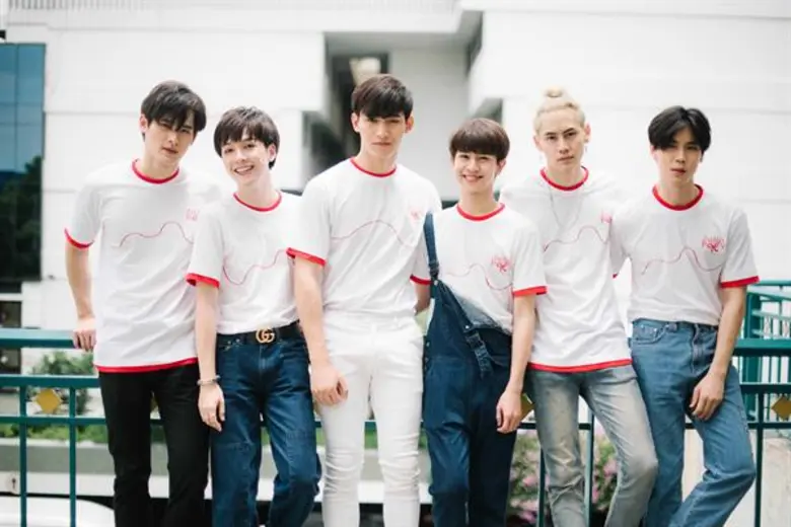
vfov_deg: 27.0
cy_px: 264
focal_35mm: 50
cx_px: 396
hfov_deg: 39.6
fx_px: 1099
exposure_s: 1/5000
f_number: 1.8
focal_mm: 50
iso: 100
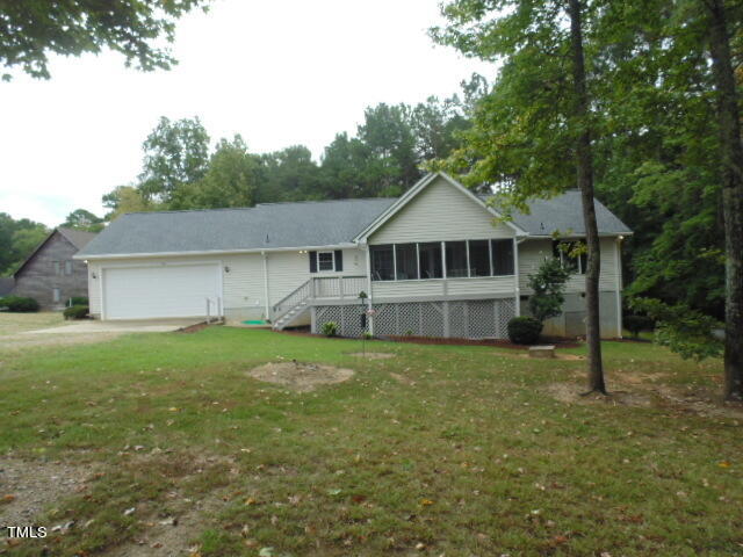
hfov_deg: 71.6
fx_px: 515
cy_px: 278
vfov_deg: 56.8
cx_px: 372
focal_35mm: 24
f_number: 3.1
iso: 80
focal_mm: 4.3
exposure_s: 1/250
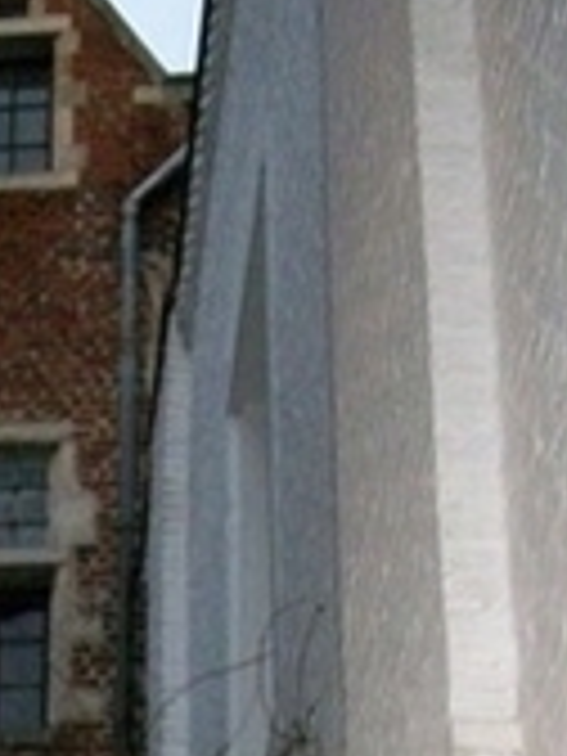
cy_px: 1233
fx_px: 2490
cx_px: 27
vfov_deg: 15.5
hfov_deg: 12.9
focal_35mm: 114
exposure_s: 1/60
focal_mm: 5.7
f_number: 2.9
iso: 320
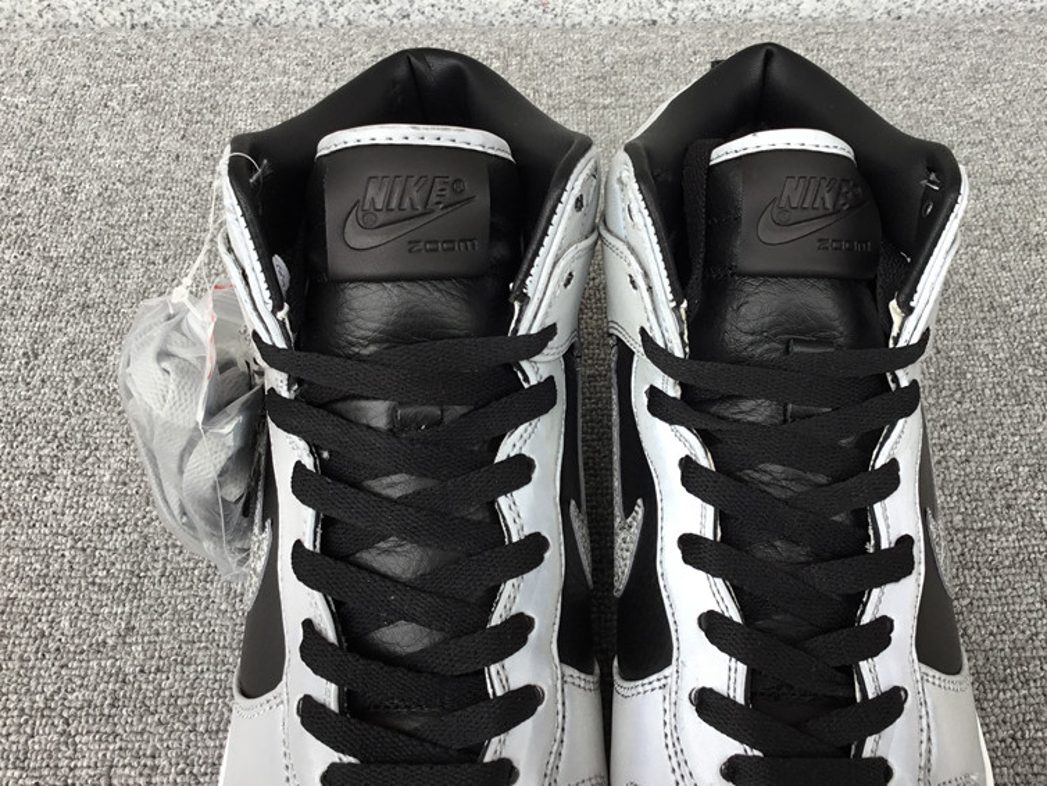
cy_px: 344
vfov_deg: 38.6
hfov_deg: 49.9
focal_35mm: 37
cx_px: 605
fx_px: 1119
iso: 25
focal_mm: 3.3
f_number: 2.4
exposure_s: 1/103
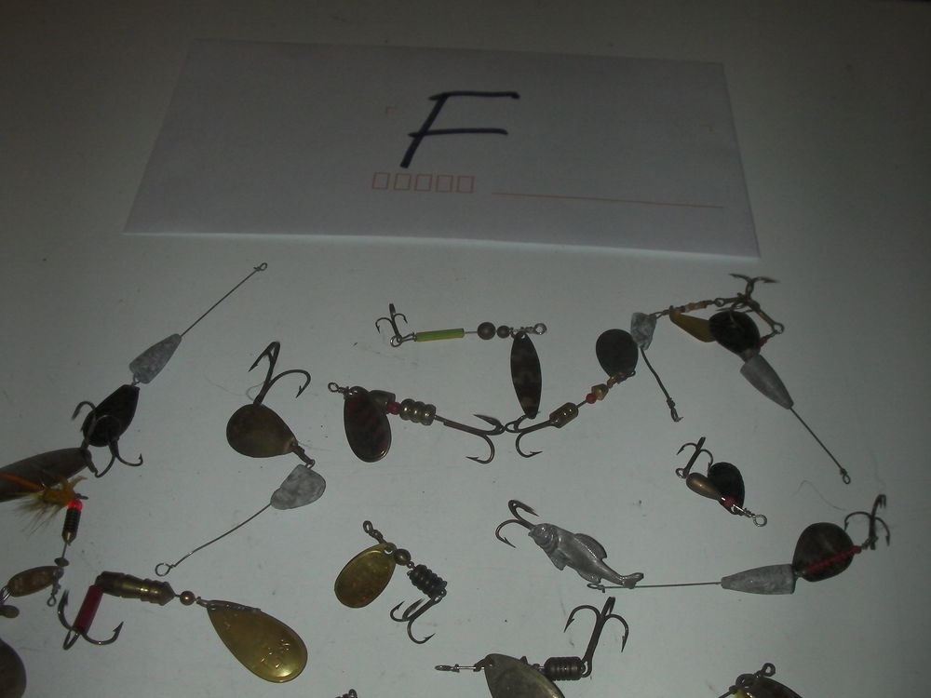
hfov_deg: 49.0
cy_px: 349
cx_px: 466
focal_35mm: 38
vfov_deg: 37.7
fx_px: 1022
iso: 200
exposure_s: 1/30
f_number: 5.6
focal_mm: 6.3
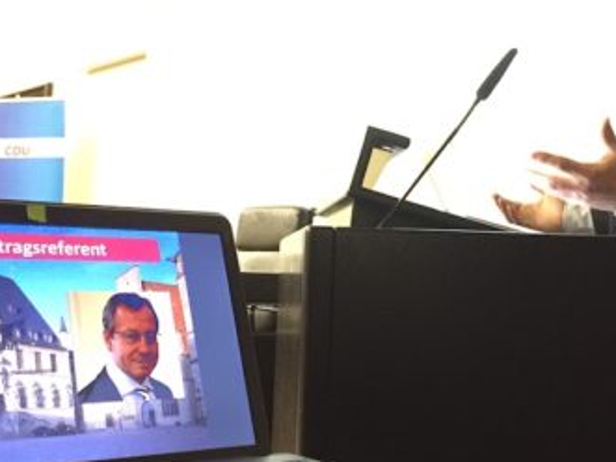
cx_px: 402
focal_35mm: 61
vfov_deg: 23.9
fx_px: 1085
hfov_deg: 31.5
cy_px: 147
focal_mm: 4.15
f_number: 2.2
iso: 200
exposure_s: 1/8
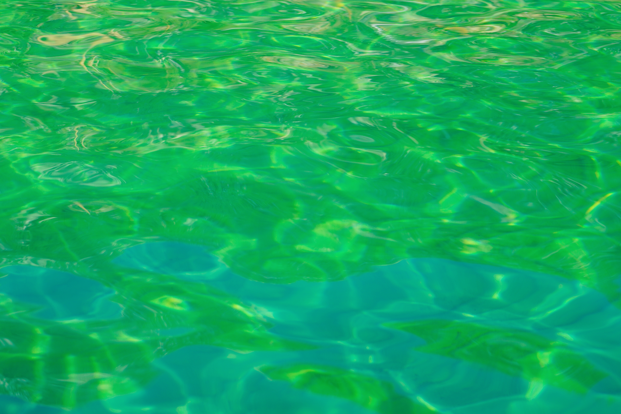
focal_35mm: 74
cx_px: 258
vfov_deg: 18.4
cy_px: 130
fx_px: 1276
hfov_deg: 27.3
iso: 100
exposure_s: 1/100
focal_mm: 51
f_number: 8
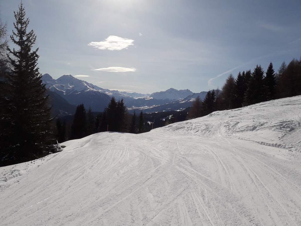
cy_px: 113
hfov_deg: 65.3
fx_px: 235
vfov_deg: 51.4
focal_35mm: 27
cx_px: 150
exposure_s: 1/6944
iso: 40
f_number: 1.9
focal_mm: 3.6
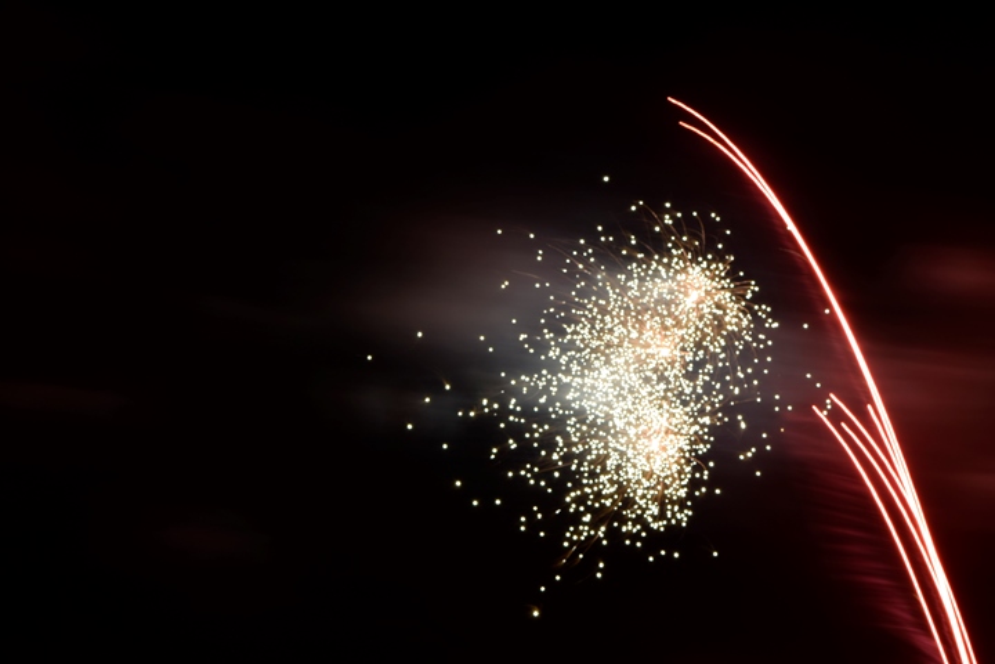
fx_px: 4353
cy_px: 332
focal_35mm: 158
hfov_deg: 13.0
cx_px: 498
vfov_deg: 8.7
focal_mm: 105
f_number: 13
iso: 160
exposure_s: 1.9
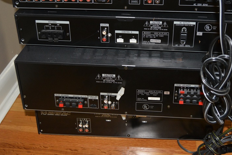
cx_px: 128
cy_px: 58
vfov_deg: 25.4
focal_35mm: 53
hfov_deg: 37.5
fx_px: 341
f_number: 4.5
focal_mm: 28
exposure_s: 1/60
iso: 2000
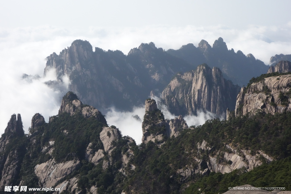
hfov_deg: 31.9
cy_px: 97
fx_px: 509
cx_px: 146
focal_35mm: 63
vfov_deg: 21.6
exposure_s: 1/1600
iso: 800
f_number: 8
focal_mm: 23.27
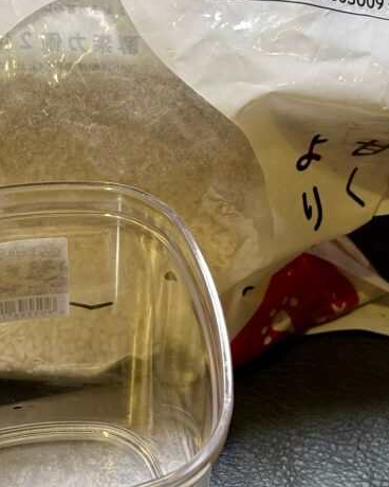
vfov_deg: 17.0
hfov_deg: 13.5
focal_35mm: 113
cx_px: 50
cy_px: 226
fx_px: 1626
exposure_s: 1/121
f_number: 1.6
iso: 40
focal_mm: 5.96
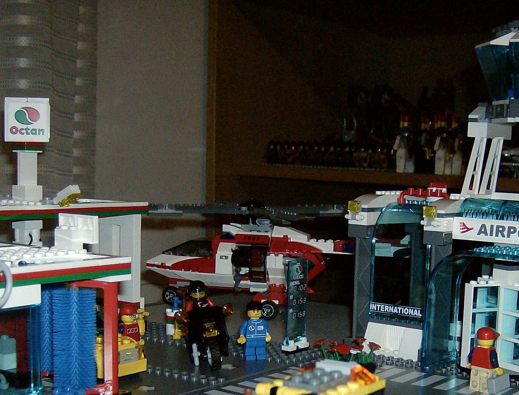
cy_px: 320
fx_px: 904
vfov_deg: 24.2
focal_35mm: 60
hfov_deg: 31.9
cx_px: 332
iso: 200
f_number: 2.8
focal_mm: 6
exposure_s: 1/60
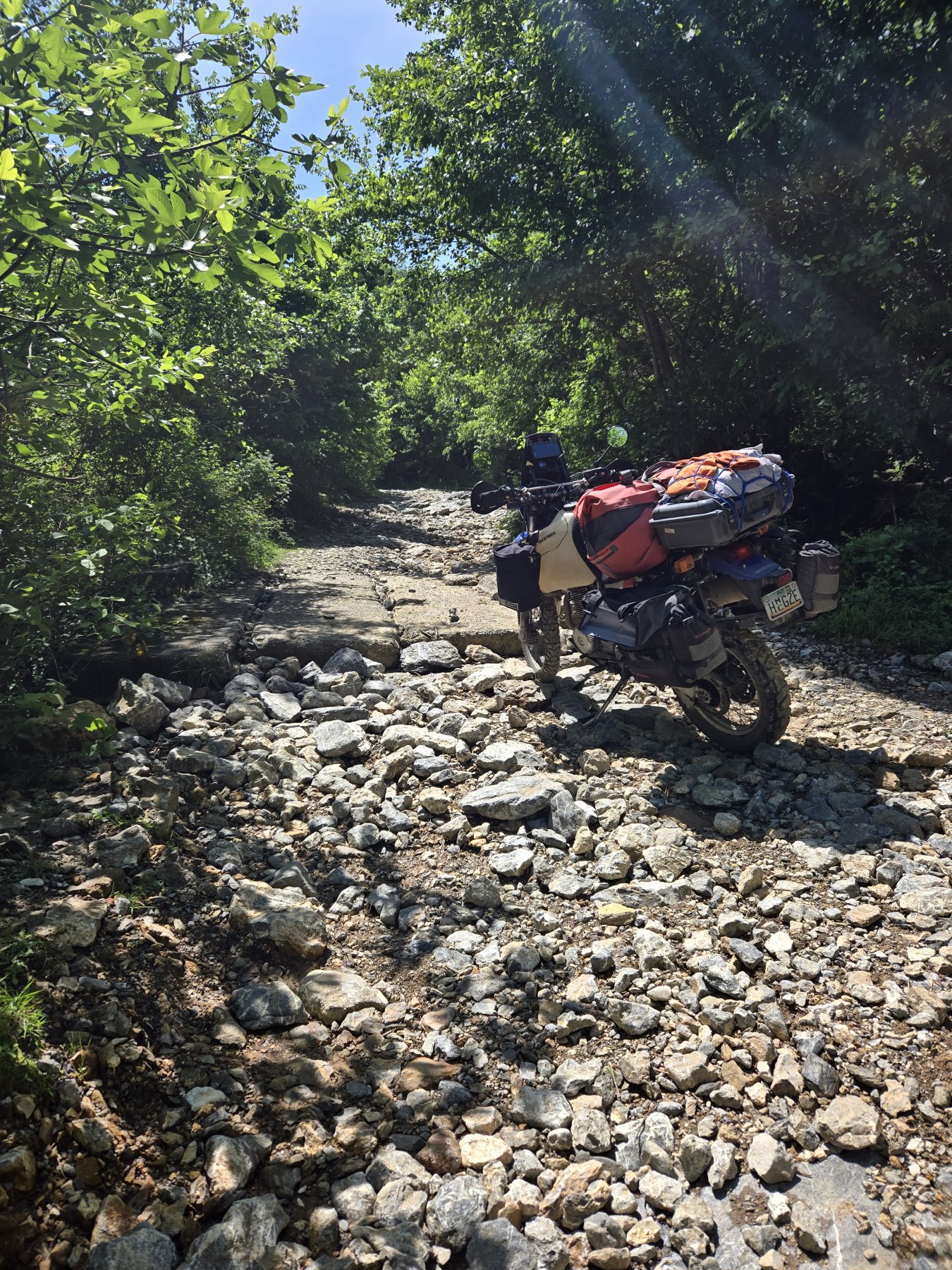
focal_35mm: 23
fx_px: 843
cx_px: 476
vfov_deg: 73.9
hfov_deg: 58.9
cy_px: 635
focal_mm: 5.4
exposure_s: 1/1148
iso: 25
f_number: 1.8
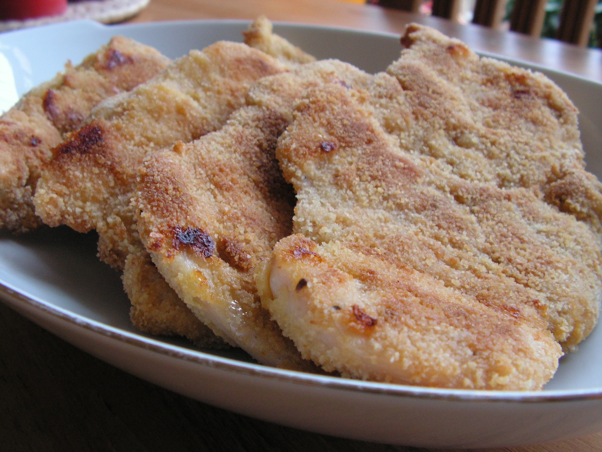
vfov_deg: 39.7
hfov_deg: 51.4
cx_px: 301
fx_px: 626
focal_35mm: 36
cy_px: 226
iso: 80
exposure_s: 1/40
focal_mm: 6
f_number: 3.2
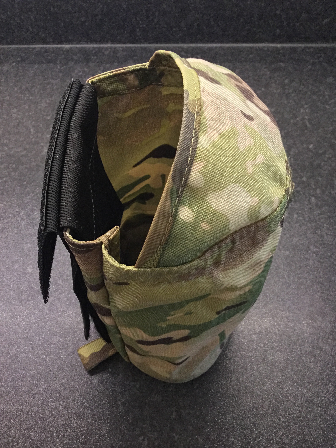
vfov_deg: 58.4
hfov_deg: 45.4
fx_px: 401
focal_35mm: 31
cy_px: 224
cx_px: 168
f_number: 2.4
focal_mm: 3.3
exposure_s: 1/33
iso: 250
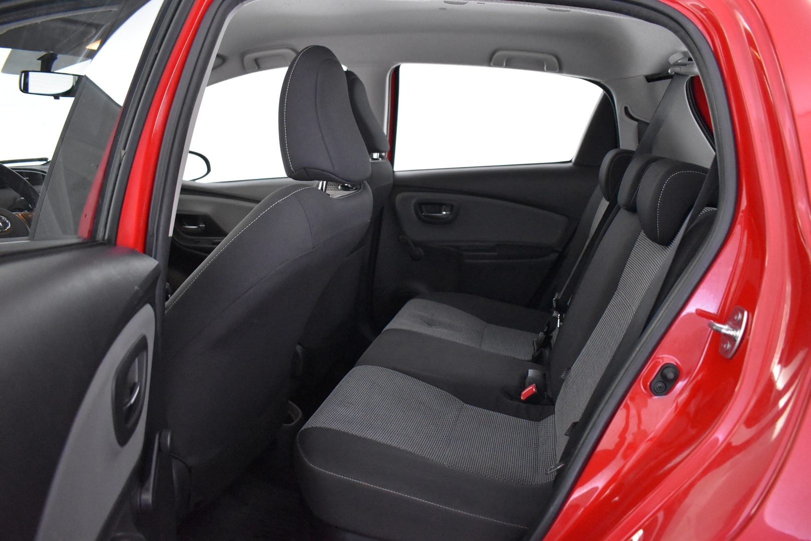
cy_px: 270
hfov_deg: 67.4
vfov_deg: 47.9
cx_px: 406
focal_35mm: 27
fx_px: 608
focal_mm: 18
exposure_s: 1/60
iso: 6400
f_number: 3.5
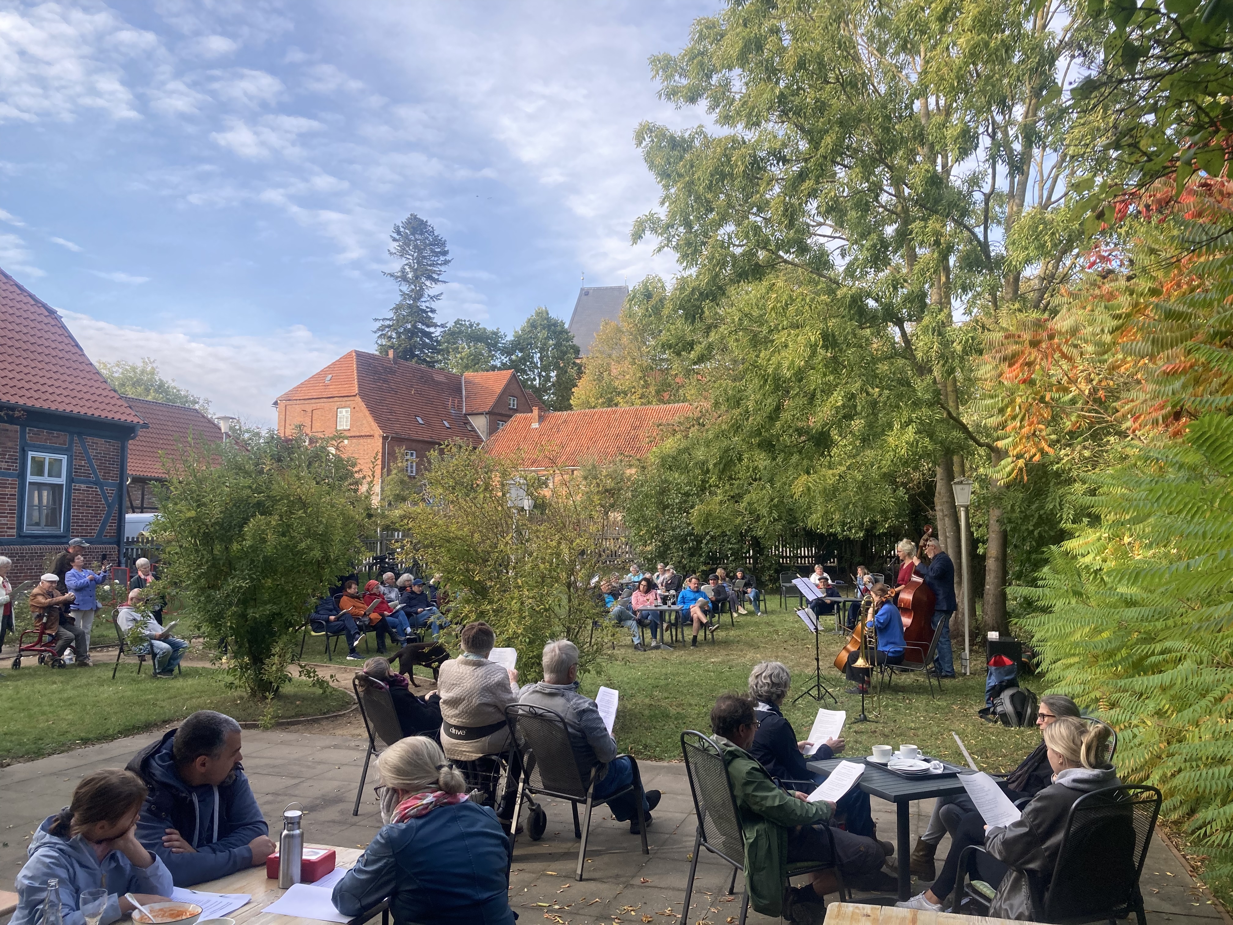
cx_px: 616
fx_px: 997
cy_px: 462
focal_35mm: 28
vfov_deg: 49.7
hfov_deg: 63.4
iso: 20
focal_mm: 3.99
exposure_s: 1/522
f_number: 1.8
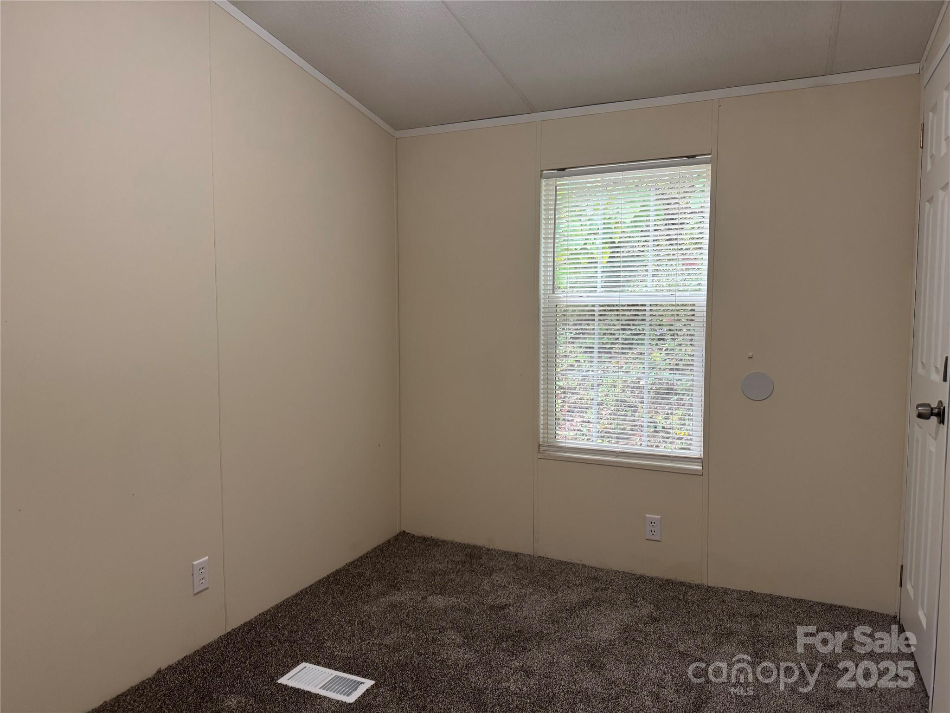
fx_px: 659
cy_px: 356
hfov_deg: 71.6
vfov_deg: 56.8
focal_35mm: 24
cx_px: 475
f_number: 1.78
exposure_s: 1/120
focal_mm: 6.76
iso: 200
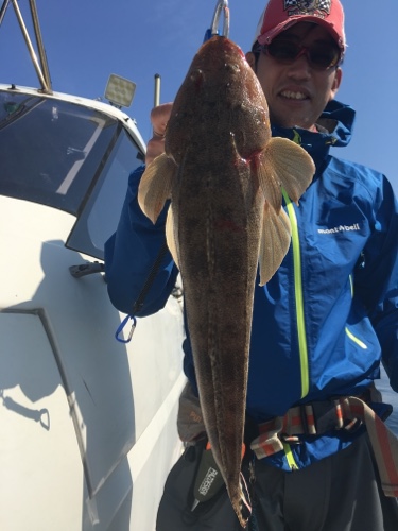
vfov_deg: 61.7
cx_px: 199
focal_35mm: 29
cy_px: 266
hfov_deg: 48.2
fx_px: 445
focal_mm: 4.15
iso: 25
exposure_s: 1/2024
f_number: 2.2
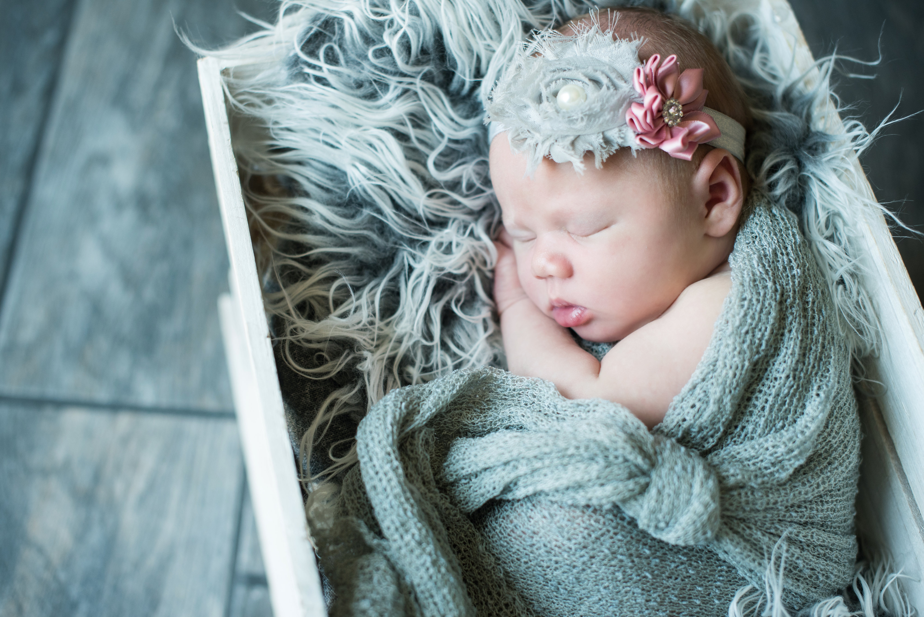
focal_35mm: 50
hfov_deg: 39.6
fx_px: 1284
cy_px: 308
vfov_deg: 27.0
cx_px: 462
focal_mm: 50
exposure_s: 1/400
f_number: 2.8
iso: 640
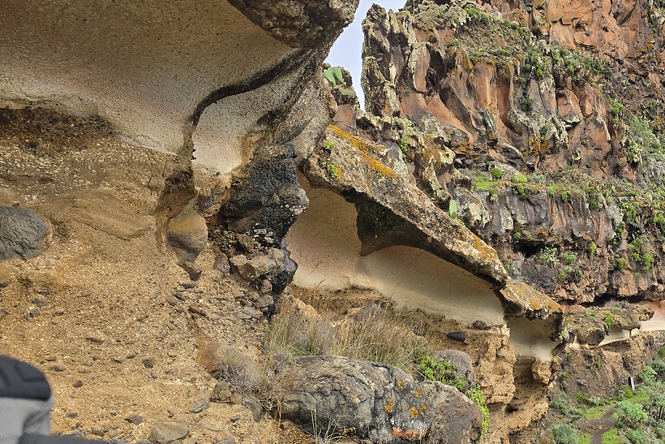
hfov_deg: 43.8
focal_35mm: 42
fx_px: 776
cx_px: 547
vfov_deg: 31.9
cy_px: 196
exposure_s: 1/457
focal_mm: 6.3
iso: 12
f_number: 1.7
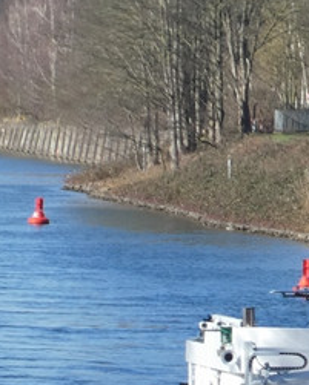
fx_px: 10145
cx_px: 780
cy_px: 525
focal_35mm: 888
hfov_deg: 1.7
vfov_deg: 2.2
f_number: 5.6
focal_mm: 38.4
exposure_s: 1/160
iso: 80
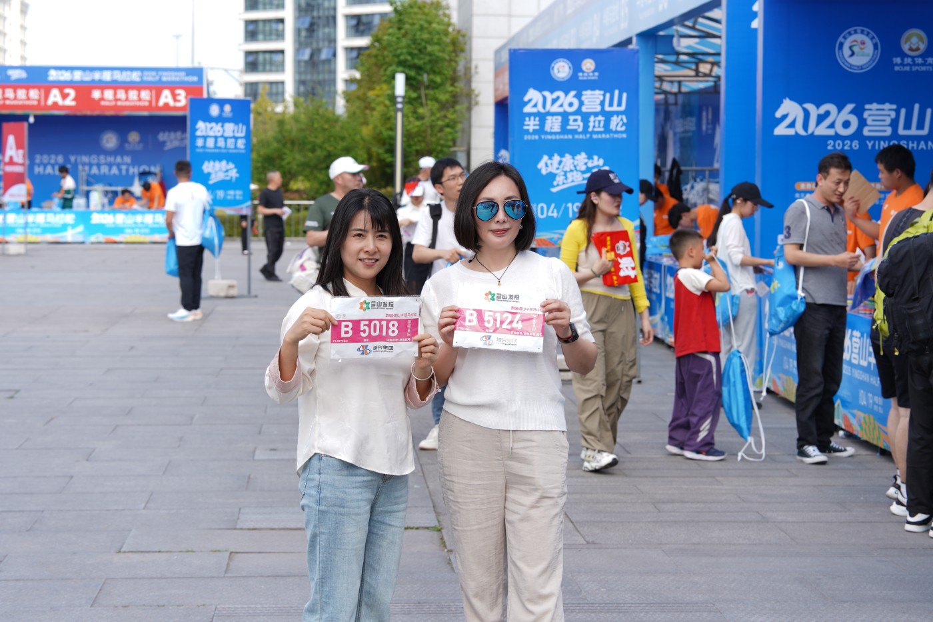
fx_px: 2203
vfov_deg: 16.1
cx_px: 466
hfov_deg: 23.9
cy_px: 311
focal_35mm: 85
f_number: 8
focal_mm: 85
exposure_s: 1/100
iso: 80
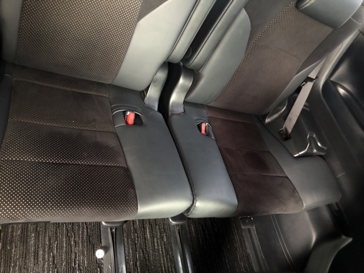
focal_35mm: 28
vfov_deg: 49.7
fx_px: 294
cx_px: 182
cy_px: 136
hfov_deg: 63.4
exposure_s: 1/4
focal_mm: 3.99
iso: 100
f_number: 1.8
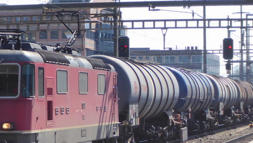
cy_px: 93
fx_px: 731
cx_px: 89
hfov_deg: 19.6
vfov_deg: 11.1
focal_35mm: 109
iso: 80
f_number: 4.1
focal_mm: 9.6
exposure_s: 1/320
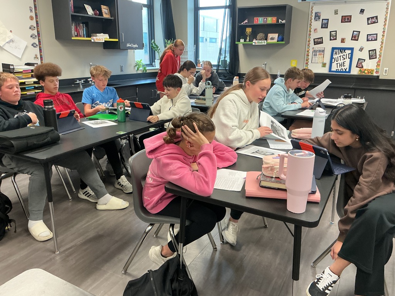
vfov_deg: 48.2
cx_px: 198
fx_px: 331
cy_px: 148
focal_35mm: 29
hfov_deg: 61.7
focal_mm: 3
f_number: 1.8
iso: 160
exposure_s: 1/60
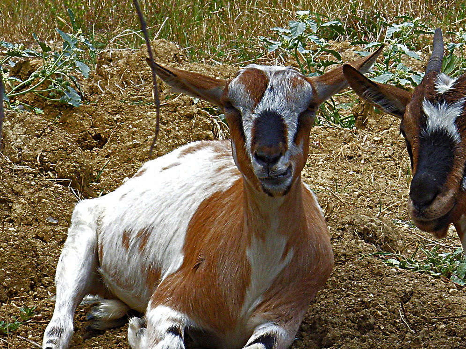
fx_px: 4147
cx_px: 449
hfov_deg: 6.4
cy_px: 239
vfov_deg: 4.8
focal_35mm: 308
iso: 100
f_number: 6.8
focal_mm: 21.3
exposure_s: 1/125
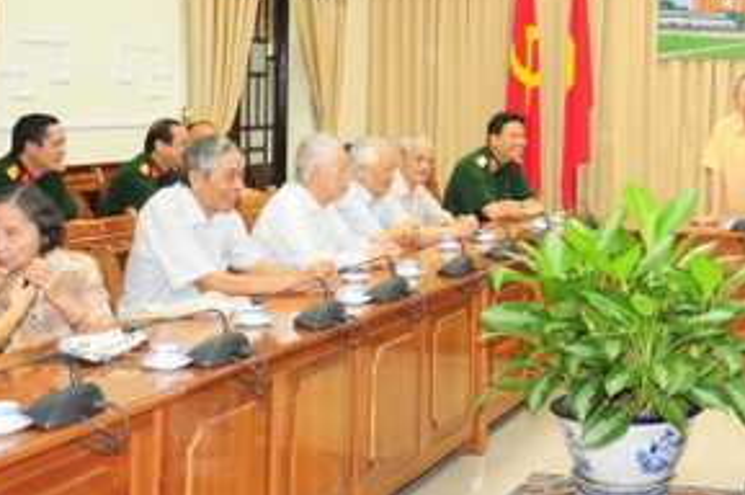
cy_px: 121
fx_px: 1341
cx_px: 611
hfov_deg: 30.2
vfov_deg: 20.7
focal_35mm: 65
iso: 800
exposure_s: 1/30
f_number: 4.5
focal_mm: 25
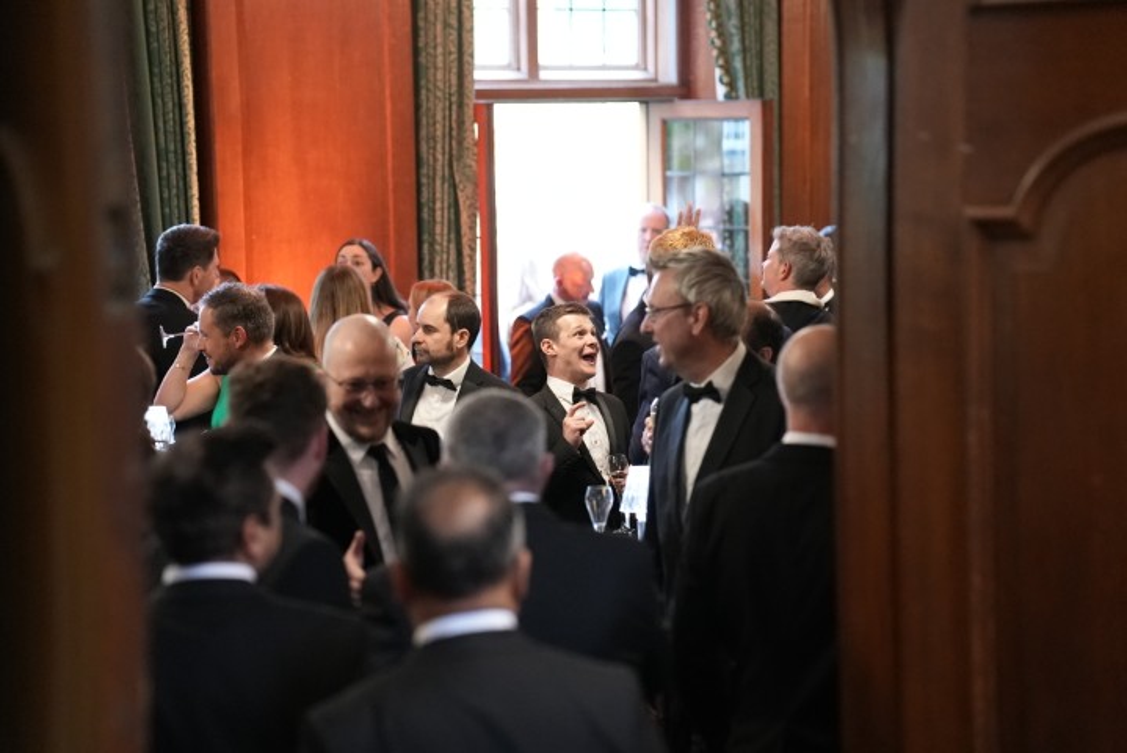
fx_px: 3226
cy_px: 376
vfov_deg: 13.3
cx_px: 564
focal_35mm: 103
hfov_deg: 19.8
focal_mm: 103
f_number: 2.8
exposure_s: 1/200
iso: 12800
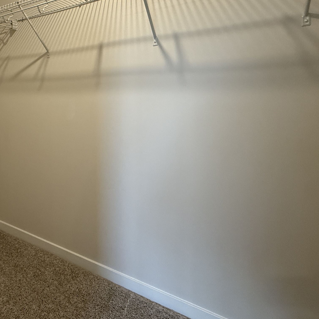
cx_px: 49
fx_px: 261
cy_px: 106
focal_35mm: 25
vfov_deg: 61.4
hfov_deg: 56.6
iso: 320
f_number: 2.2
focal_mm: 2.22
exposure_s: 1/120
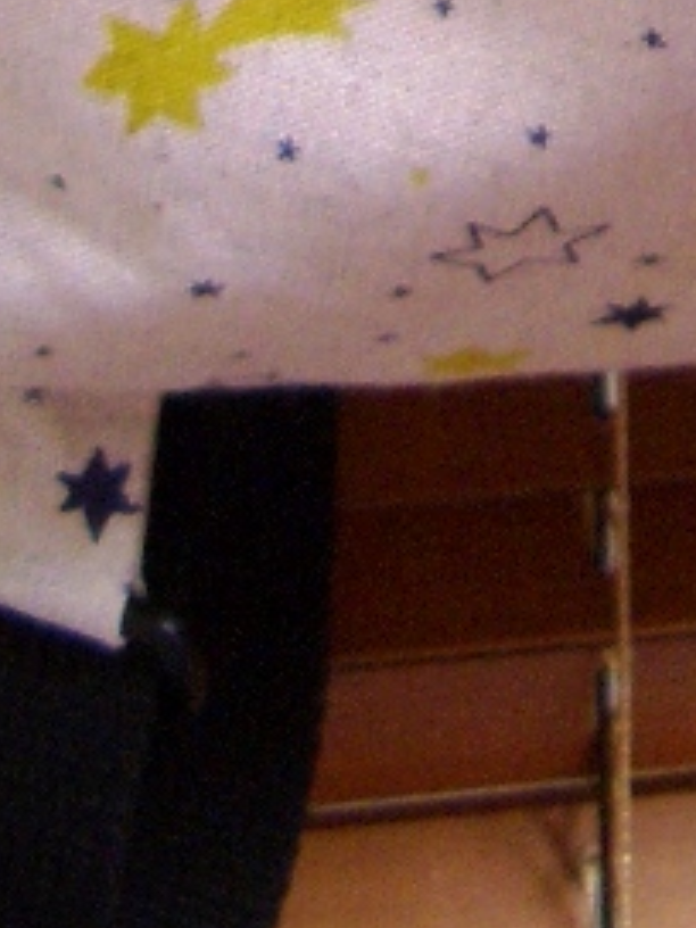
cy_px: -1092
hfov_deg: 8.9
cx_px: 887
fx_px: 4423
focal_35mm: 165
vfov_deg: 10.7
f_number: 2.6
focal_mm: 5.8
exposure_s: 1/8
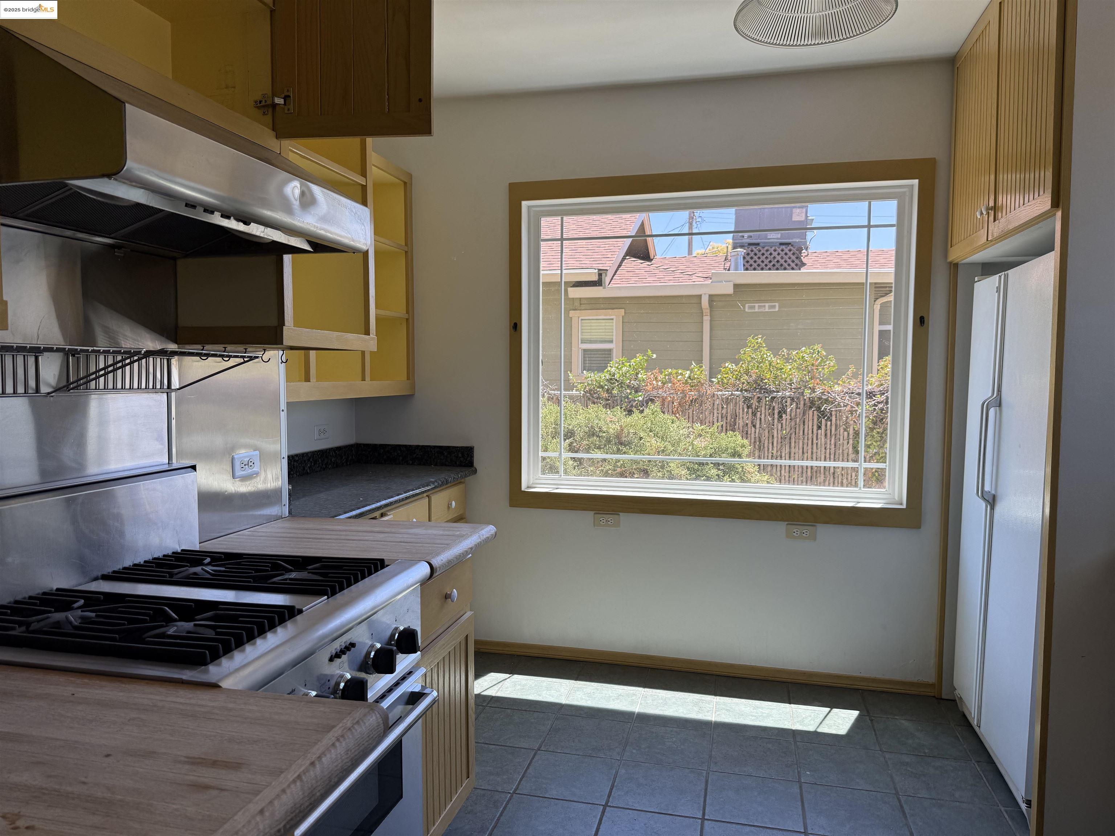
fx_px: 773
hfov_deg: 71.6
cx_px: 558
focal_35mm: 24
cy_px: 418
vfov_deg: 56.8
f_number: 1.78
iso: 80
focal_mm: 6.76
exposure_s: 1/397
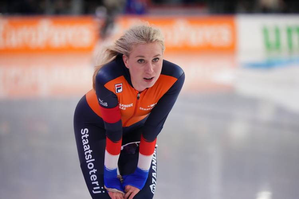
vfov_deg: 3.5
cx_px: 150
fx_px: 3222
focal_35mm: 388
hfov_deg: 5.3
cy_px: 100
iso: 10000
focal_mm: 388
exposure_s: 1/1000
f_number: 6.3
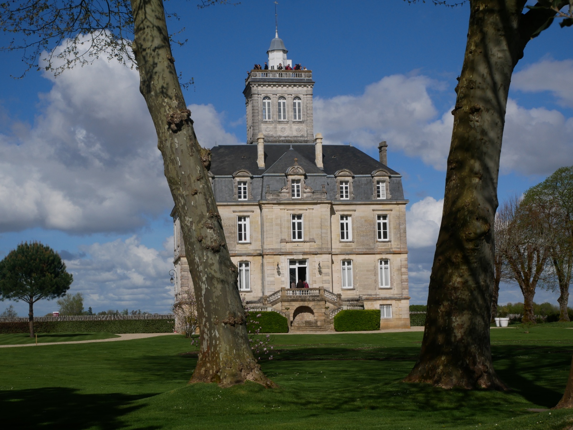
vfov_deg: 24.4
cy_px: 215
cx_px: 286
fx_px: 993
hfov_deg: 32.2
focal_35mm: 60
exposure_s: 1/500
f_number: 13
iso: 200
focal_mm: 30
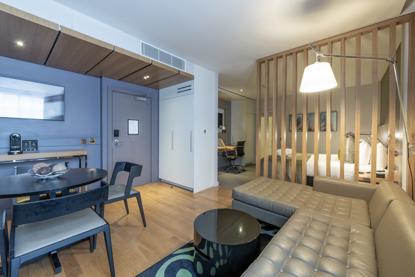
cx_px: 208
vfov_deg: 77.3
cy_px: 138
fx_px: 173
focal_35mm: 15
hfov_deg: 100.4
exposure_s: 3
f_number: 16
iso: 100
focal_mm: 15
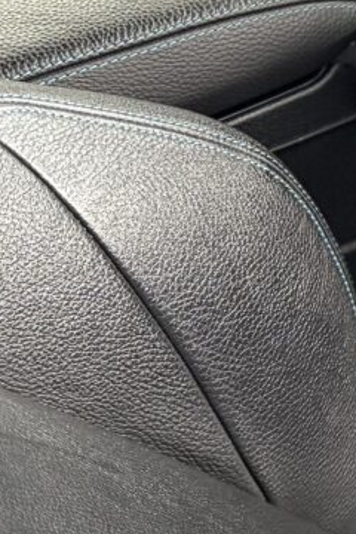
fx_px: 1973
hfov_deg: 8.9
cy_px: -96
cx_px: 958
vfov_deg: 14.9
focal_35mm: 133
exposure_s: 1/60
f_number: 1.78
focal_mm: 6.76
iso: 320
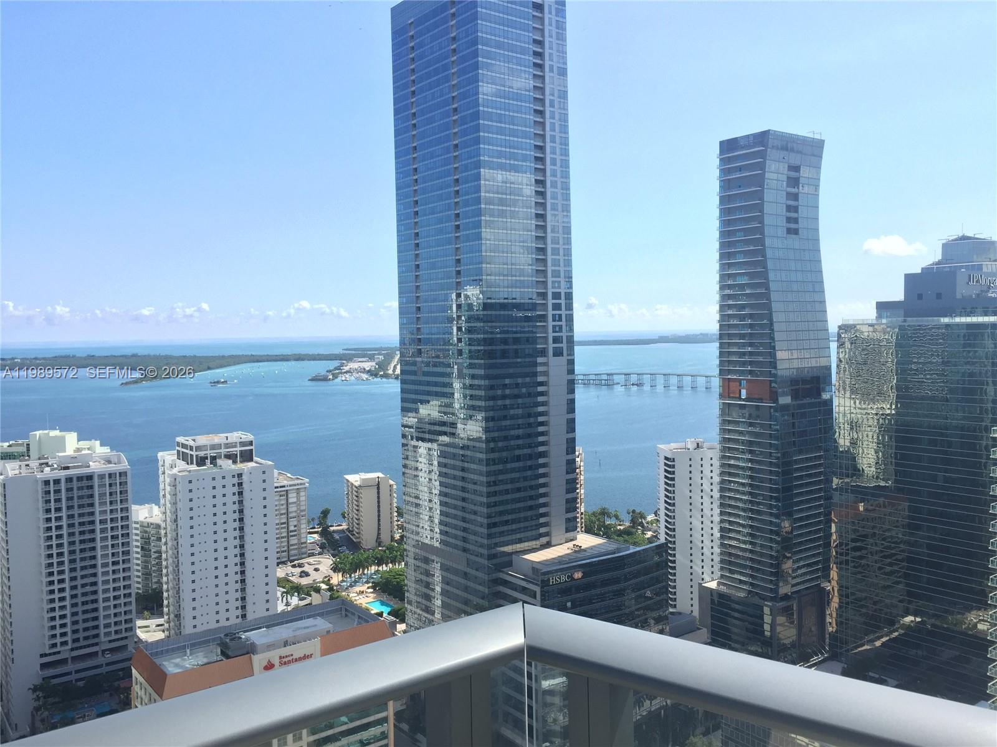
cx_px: 498
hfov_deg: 61.7
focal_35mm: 29
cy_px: 374
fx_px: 835
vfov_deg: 48.2
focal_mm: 4.15
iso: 32
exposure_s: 1/1163
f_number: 2.2
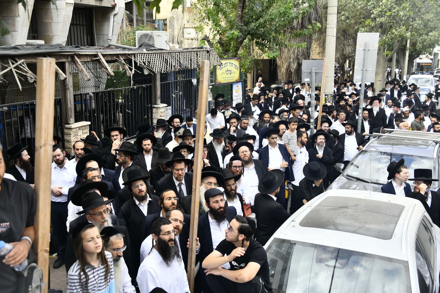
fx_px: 489
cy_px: 146
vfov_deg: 33.4
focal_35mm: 40
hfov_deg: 48.5
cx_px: 220
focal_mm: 40
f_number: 5.6
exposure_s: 1/500
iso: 250
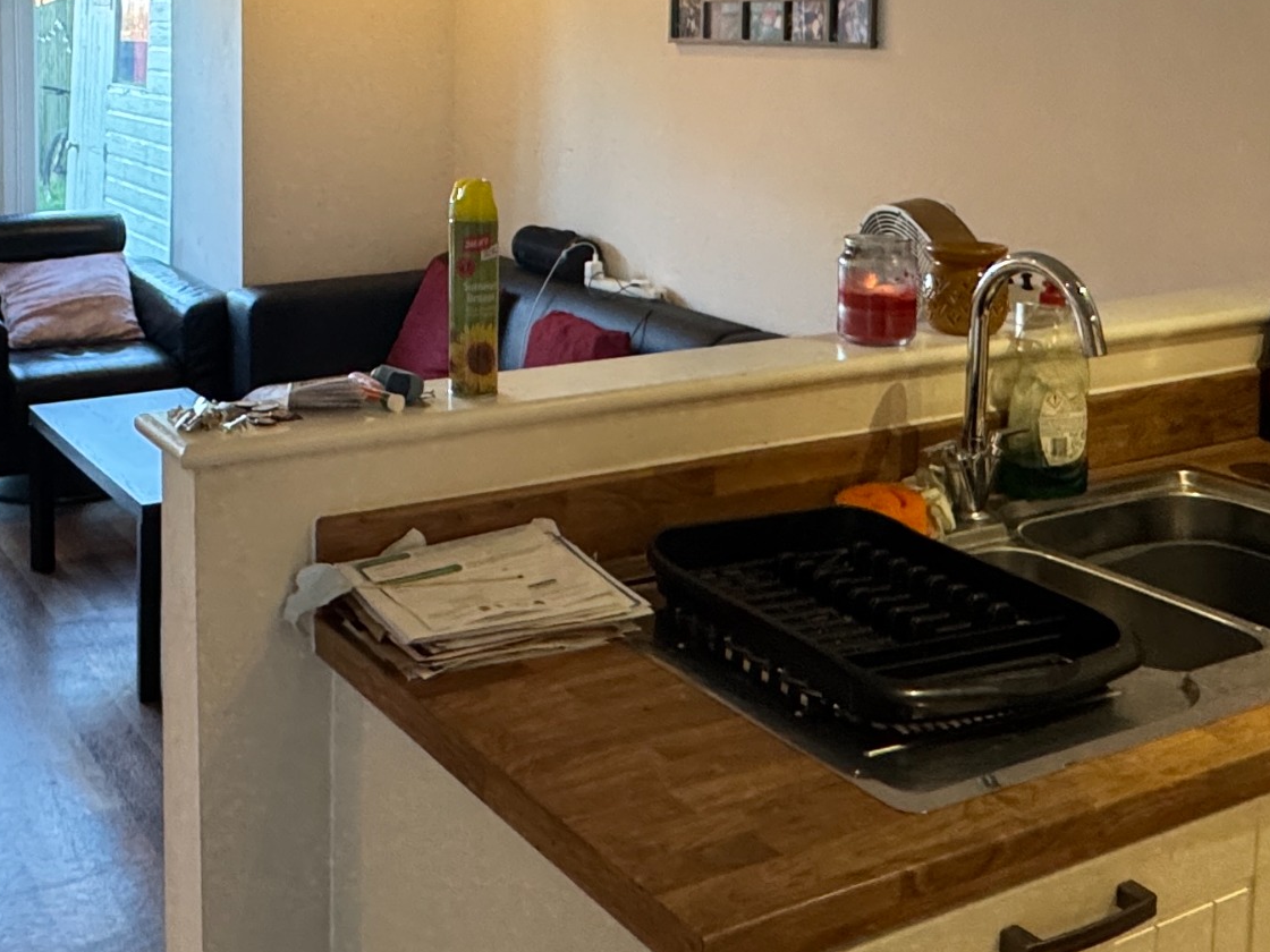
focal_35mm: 42
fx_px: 1541
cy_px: 130
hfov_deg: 43.9
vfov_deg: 32.9
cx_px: 384
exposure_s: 1/100
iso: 320
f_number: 2.2
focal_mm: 2.22
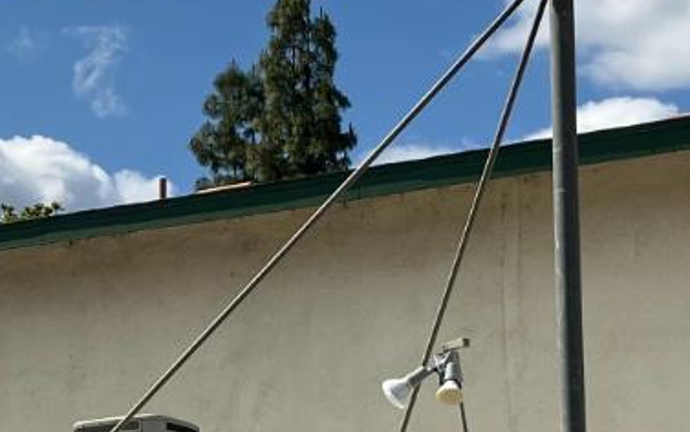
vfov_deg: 11.1
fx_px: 2220
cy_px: 330
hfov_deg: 17.4
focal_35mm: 118
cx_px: 51
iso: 32
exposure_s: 1/3472
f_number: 1.8
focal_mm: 3.99
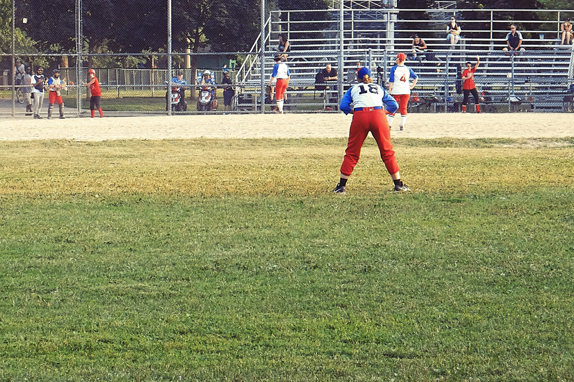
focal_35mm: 153
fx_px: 2439
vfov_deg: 9.0
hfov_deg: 13.3
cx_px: 91
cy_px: 80
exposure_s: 1/125
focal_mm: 55
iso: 1250
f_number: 9
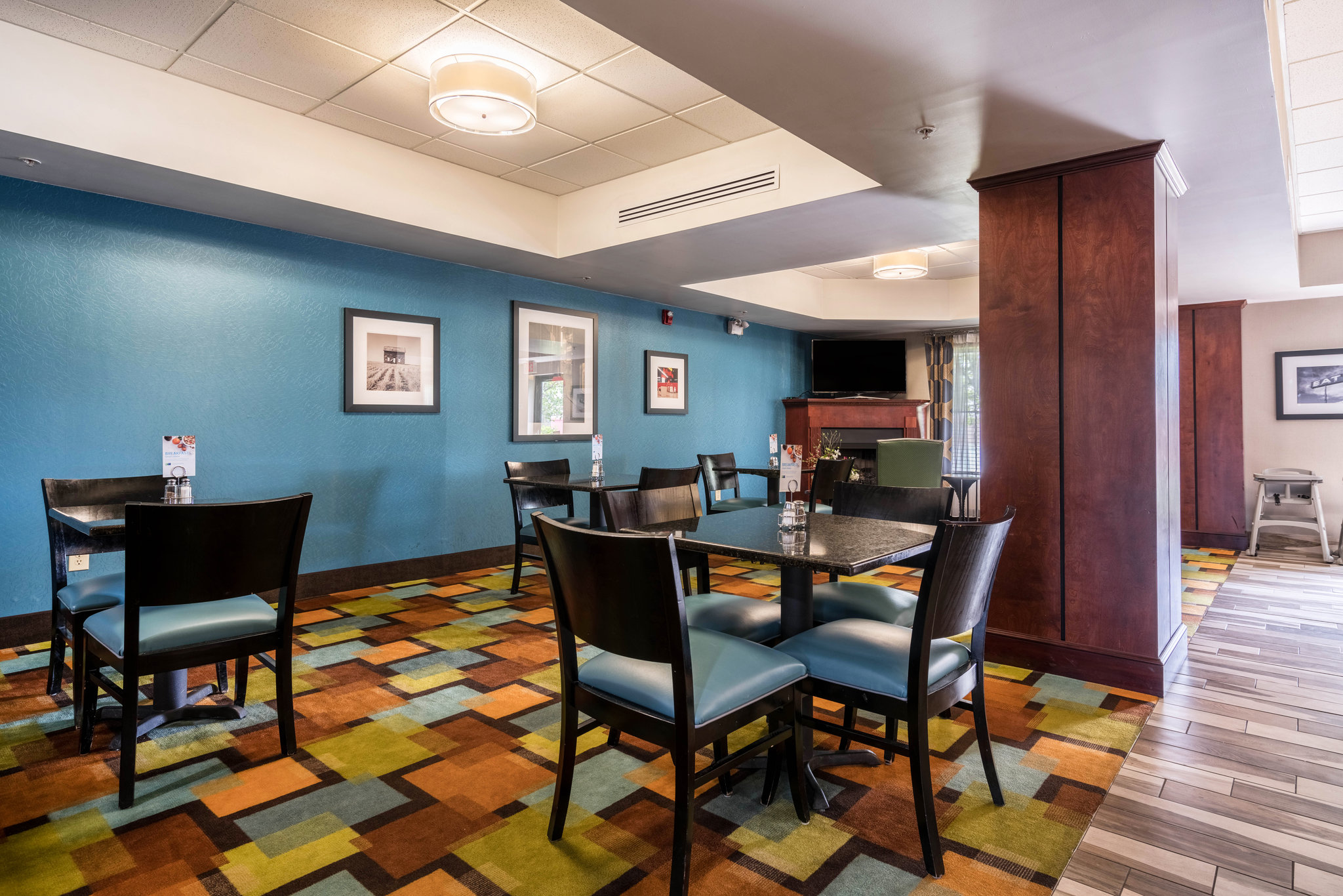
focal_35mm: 19
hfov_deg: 86.9
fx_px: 709
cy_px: 448
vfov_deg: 64.6
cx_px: 672
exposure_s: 1/20
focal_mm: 19
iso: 320
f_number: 8
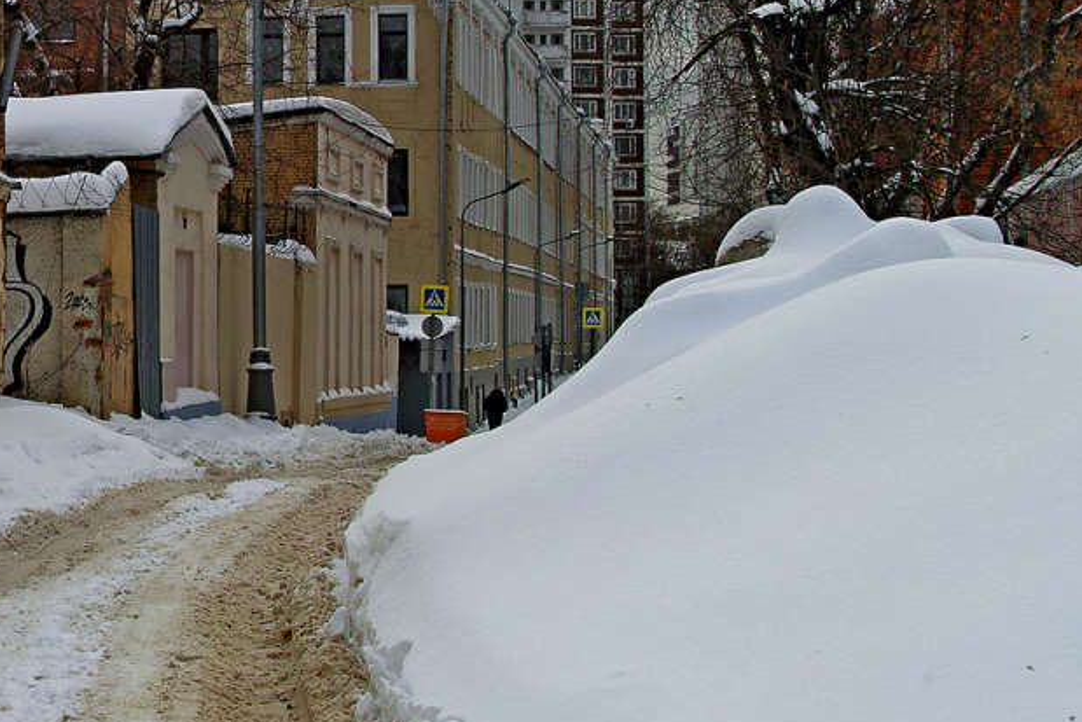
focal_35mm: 95
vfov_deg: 14.3
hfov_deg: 21.0
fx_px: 2856
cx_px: 98
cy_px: 175
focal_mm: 29
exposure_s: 1/200
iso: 100
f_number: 10
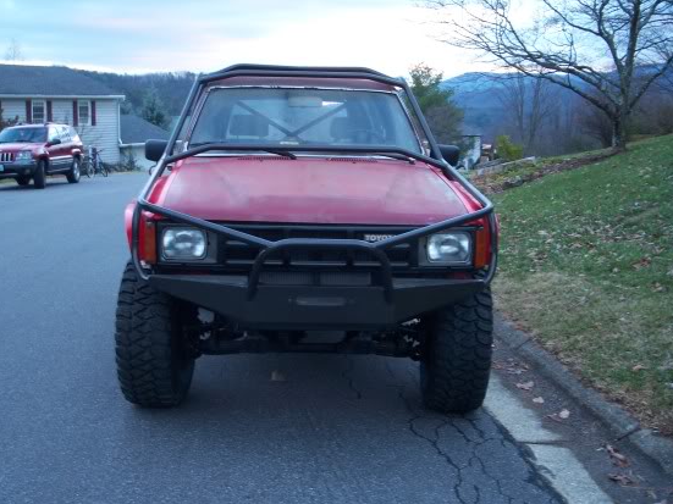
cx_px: 288
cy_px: 253
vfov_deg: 33.6
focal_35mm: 43
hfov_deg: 43.7
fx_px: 836
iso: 64
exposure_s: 1/8
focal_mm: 7.8
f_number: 2.8
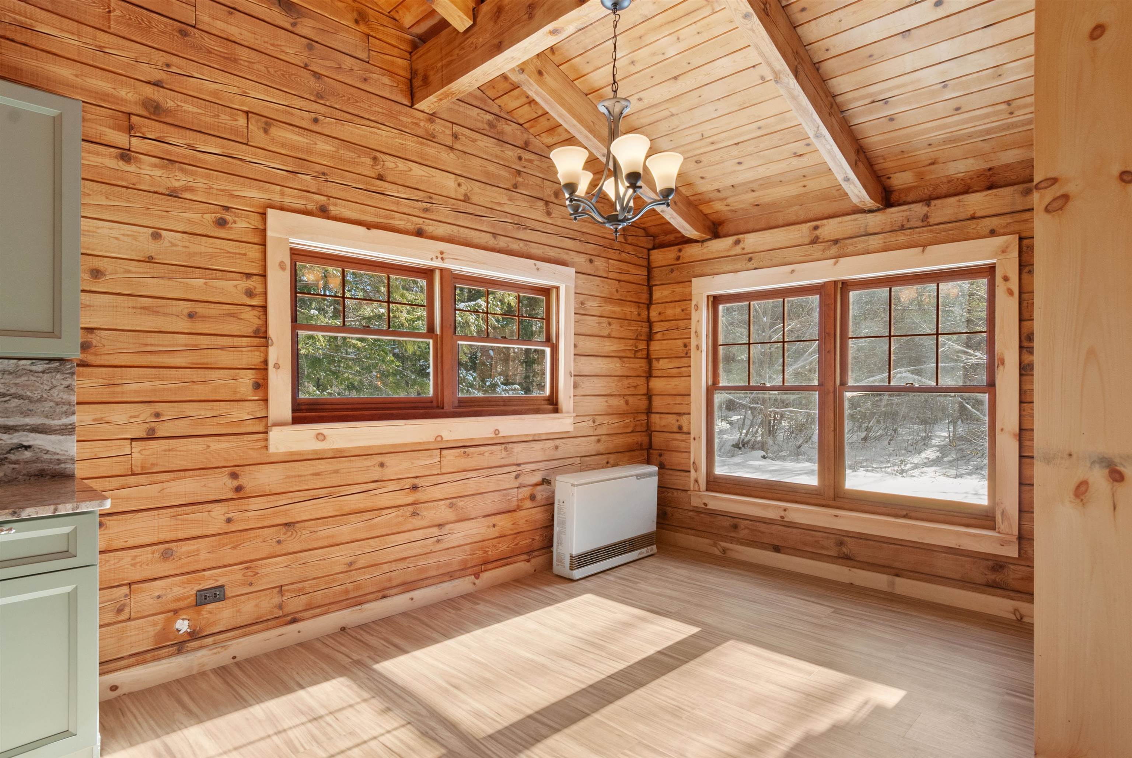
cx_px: 566
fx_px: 567
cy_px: 379
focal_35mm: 18
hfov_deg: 89.9
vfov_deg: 67.5
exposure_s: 1/5
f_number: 10
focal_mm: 12
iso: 200
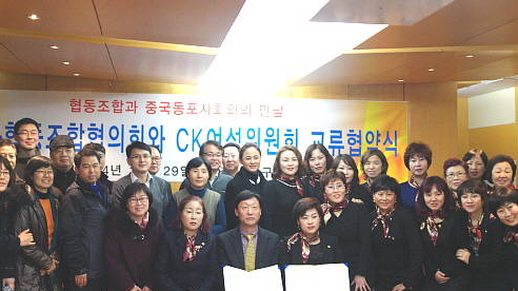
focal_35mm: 49
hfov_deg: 42.1
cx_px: 262
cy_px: 150
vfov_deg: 24.4
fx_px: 673
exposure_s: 1/50
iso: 320
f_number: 2
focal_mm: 30
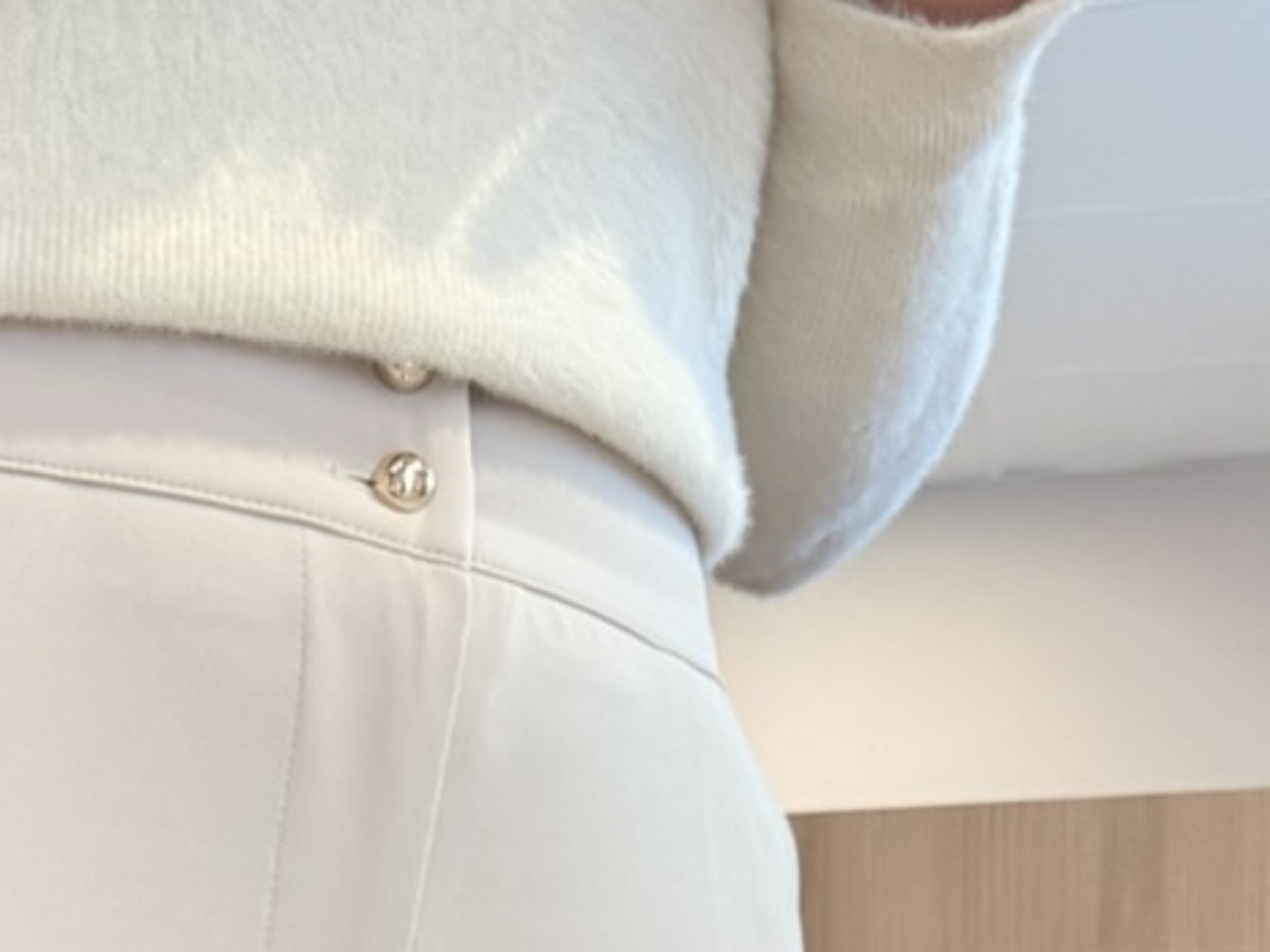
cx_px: 252
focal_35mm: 106
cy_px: 2443
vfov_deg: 11.2
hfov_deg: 18.4
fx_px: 3889
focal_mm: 6.76
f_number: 1.78
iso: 80
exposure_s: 1/100
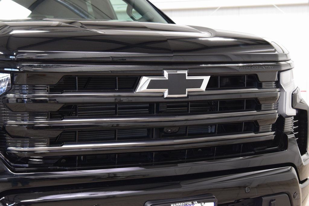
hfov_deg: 29.9
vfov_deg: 20.2
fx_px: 579
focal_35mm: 68
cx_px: 154
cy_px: 103
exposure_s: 1/15
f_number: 6.3
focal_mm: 45
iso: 1400
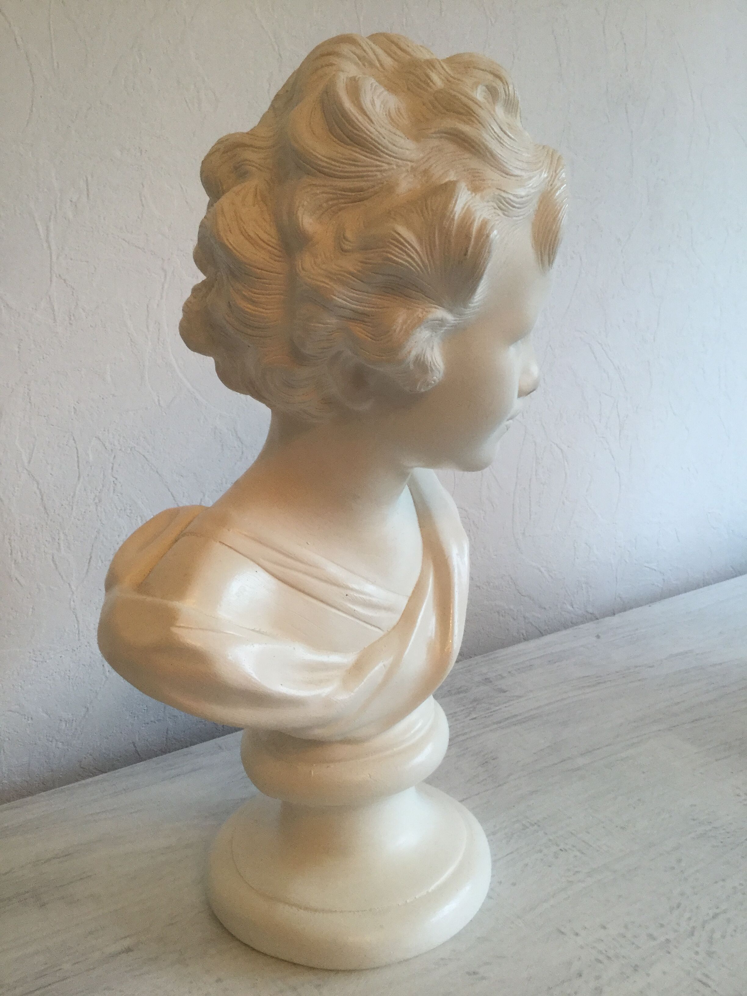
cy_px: 498
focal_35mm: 31
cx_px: 374
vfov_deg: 58.4
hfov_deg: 45.4
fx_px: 892
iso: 40
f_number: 2.4
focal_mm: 3.3
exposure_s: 1/33
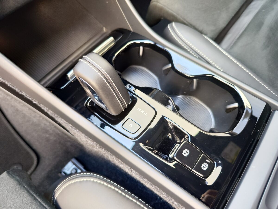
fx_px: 185
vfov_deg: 58.9
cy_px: 104
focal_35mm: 23
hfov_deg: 73.9
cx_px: 139
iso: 349
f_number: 1.69
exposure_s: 1/80.2
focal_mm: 7.01
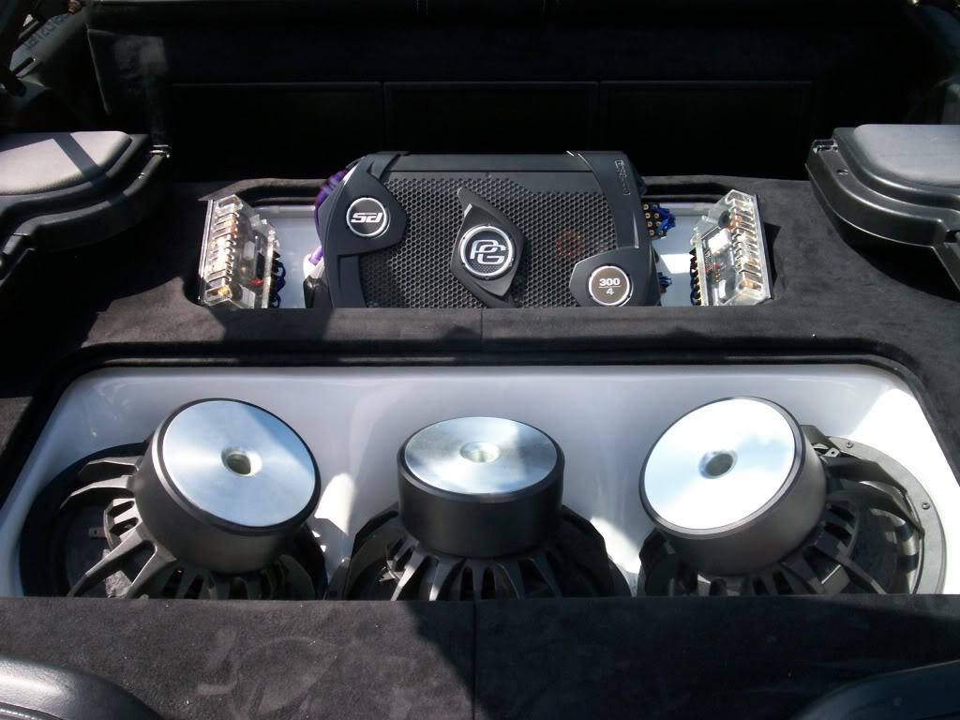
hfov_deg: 51.4
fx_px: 998
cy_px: 360
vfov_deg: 39.7
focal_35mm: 36
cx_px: 480
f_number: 4.5
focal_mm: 5.9
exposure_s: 1/264
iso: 100
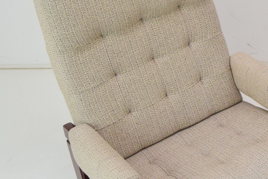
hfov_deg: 21.1
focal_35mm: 88
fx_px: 656
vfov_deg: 15.6
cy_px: 86
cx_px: 340
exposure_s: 1/250
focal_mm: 22
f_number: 8
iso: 1600
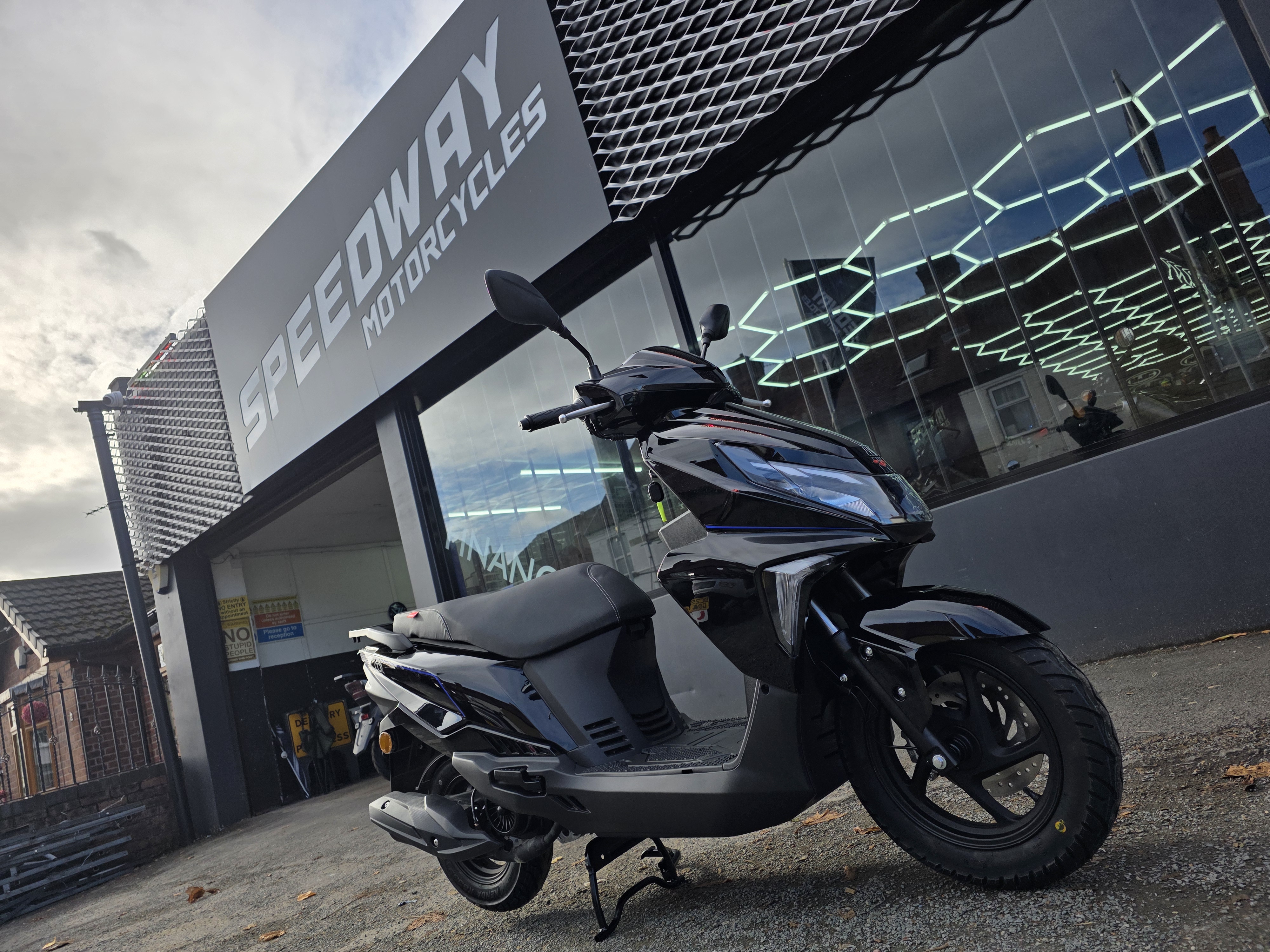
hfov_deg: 73.9
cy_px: 476
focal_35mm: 23
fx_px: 844
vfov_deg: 58.9
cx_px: 635
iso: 80
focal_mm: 6.3
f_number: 1.7
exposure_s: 1/5778
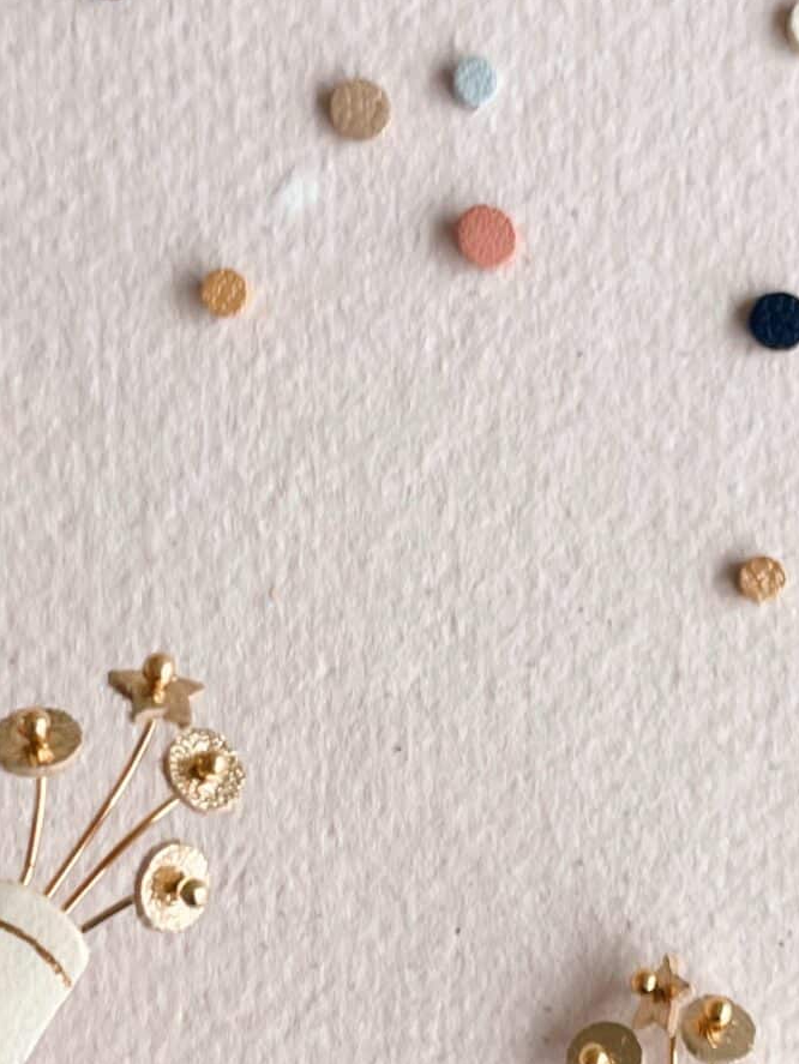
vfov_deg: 25.8
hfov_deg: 19.6
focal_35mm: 75
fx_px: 2307
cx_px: 439
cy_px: 703
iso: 32
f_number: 1.6
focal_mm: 4.2
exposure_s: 1/174
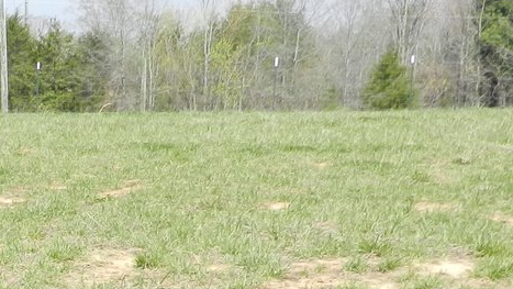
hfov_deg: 17.6
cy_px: 484
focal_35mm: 113
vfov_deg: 10.2
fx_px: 1538
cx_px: -176
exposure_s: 1/800
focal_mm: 5.6
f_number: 3.7
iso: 160
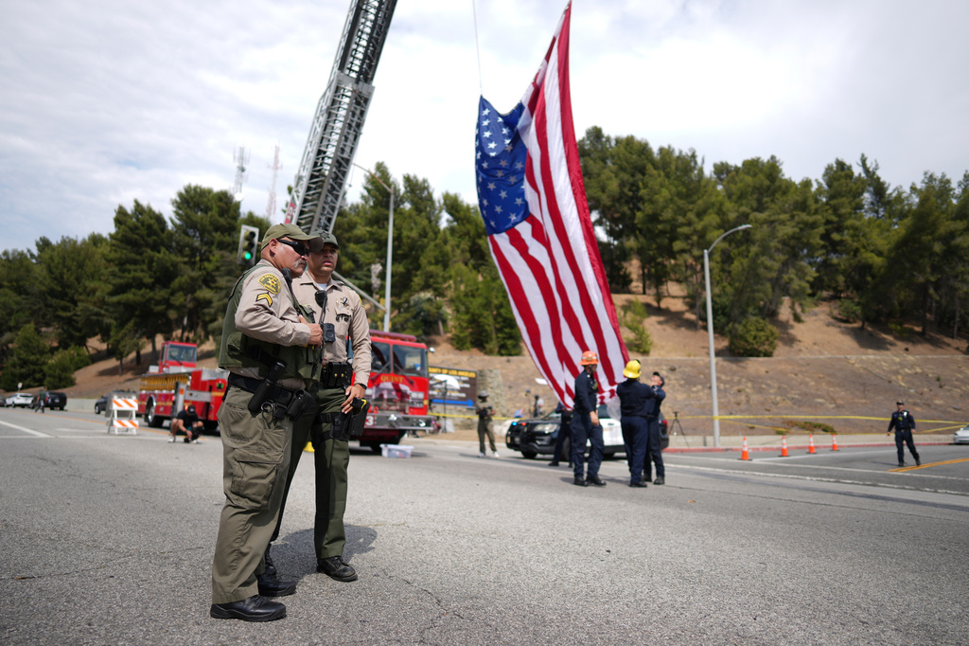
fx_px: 646
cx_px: 484
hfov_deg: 73.8
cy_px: 323
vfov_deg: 53.1
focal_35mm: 24
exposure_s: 1/2500
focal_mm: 24
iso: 50
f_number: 1.4
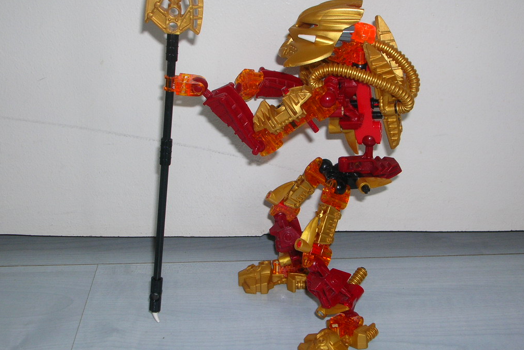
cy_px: 171
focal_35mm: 57
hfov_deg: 35.0
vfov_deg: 23.8
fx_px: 830
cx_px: 264
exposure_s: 1/60.1
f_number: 3.4
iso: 50
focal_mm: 9.1
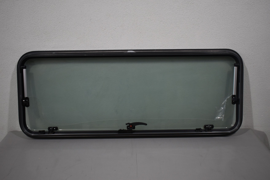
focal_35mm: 39
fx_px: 292
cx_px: 135
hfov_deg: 49.6
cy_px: 90
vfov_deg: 34.2
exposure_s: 1/250
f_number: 4
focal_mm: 26
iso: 450
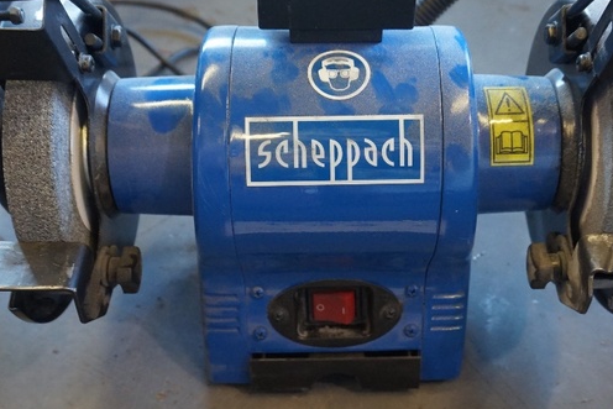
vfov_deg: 29.4
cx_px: 344
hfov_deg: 42.9
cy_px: 187
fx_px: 779
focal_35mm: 46
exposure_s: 1/60
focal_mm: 21
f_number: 4
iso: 2000
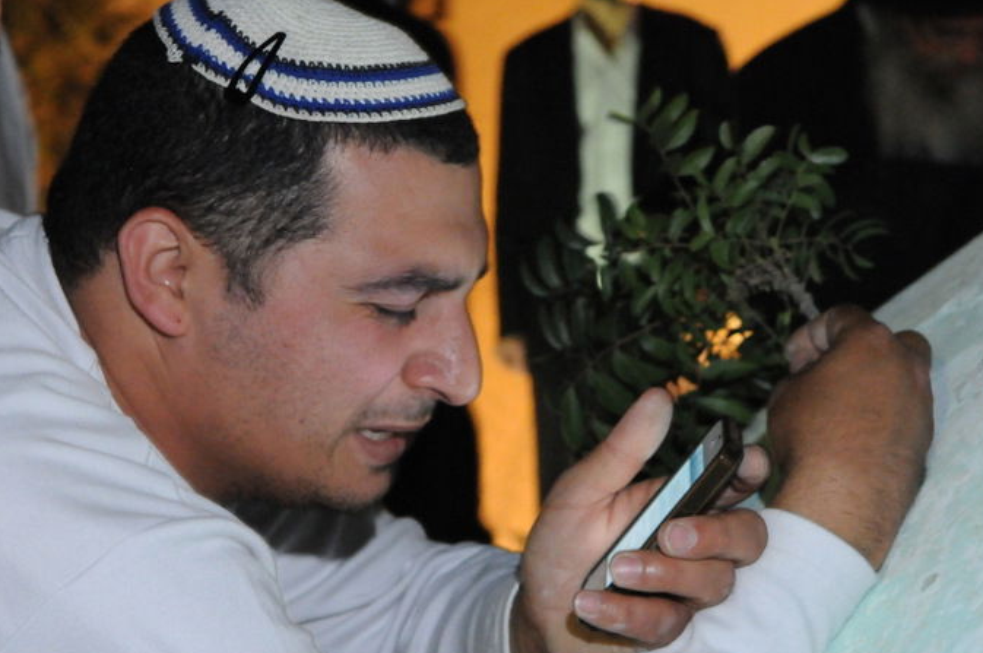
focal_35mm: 103
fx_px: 2803
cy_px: 424
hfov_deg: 19.8
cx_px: 649
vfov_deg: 13.3
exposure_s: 1/10
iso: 3200
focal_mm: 45
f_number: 5
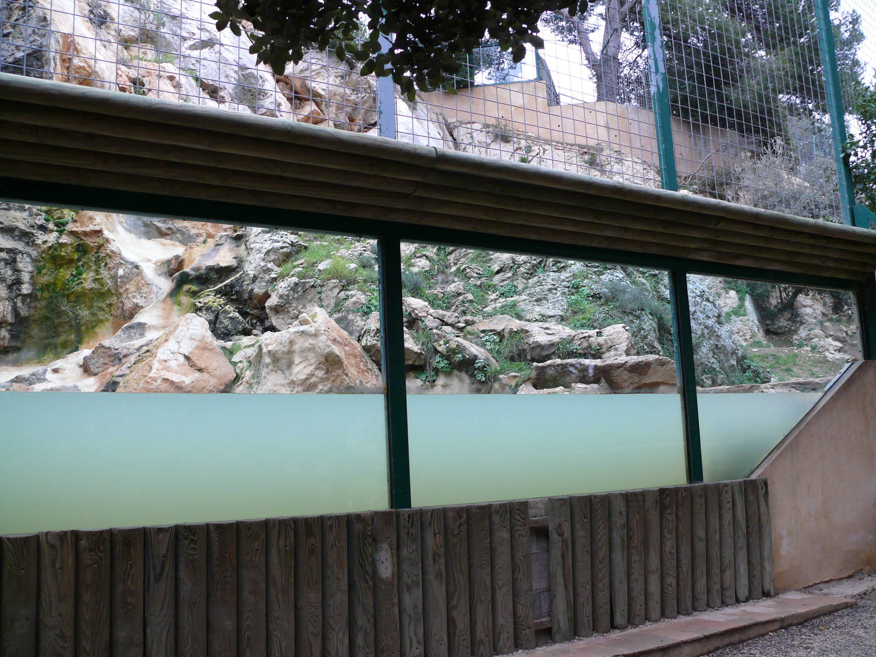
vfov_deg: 40.7
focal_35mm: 35
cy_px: 328
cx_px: 438
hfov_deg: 52.6
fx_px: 886
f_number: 2.8
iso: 200
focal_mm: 7.4
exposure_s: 1/100
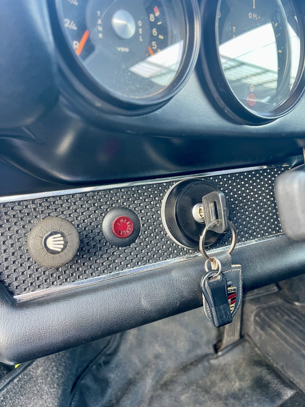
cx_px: 152
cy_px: 204
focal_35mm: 25
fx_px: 294
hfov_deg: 54.9
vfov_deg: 69.4
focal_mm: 5.1
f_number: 1.6
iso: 320
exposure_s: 1/60
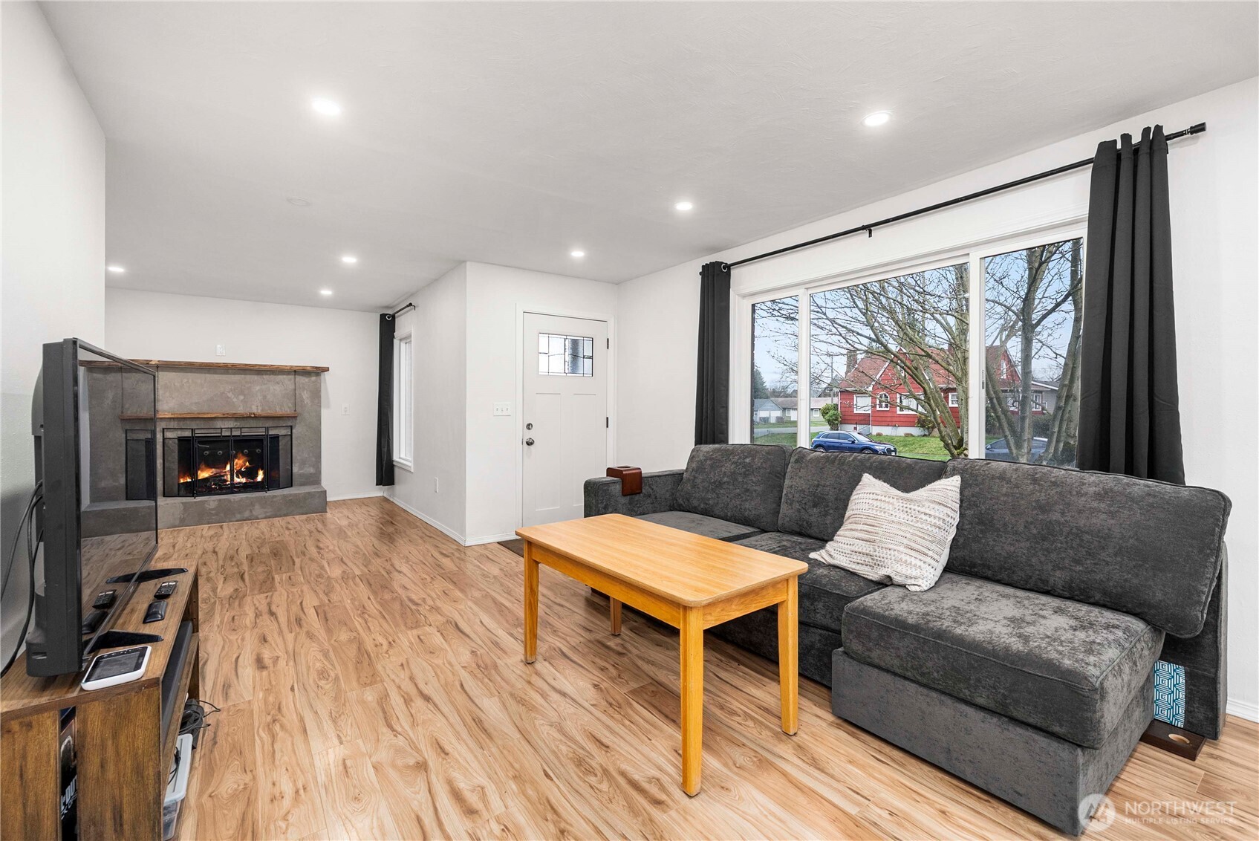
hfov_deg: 104.2
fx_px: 490
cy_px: 420
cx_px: 630
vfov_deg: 81.3
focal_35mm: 14
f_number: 7.1
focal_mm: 14
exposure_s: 1/60
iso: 200
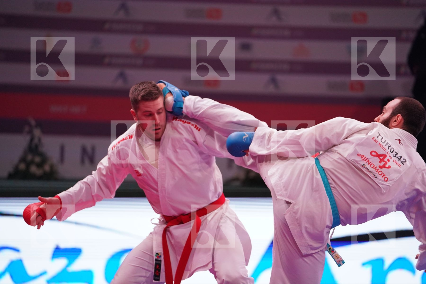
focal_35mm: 195
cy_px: 142
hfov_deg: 10.5
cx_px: 213
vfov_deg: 7.0
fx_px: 2307
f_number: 2.8
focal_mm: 195
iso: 3200
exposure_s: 1/1000
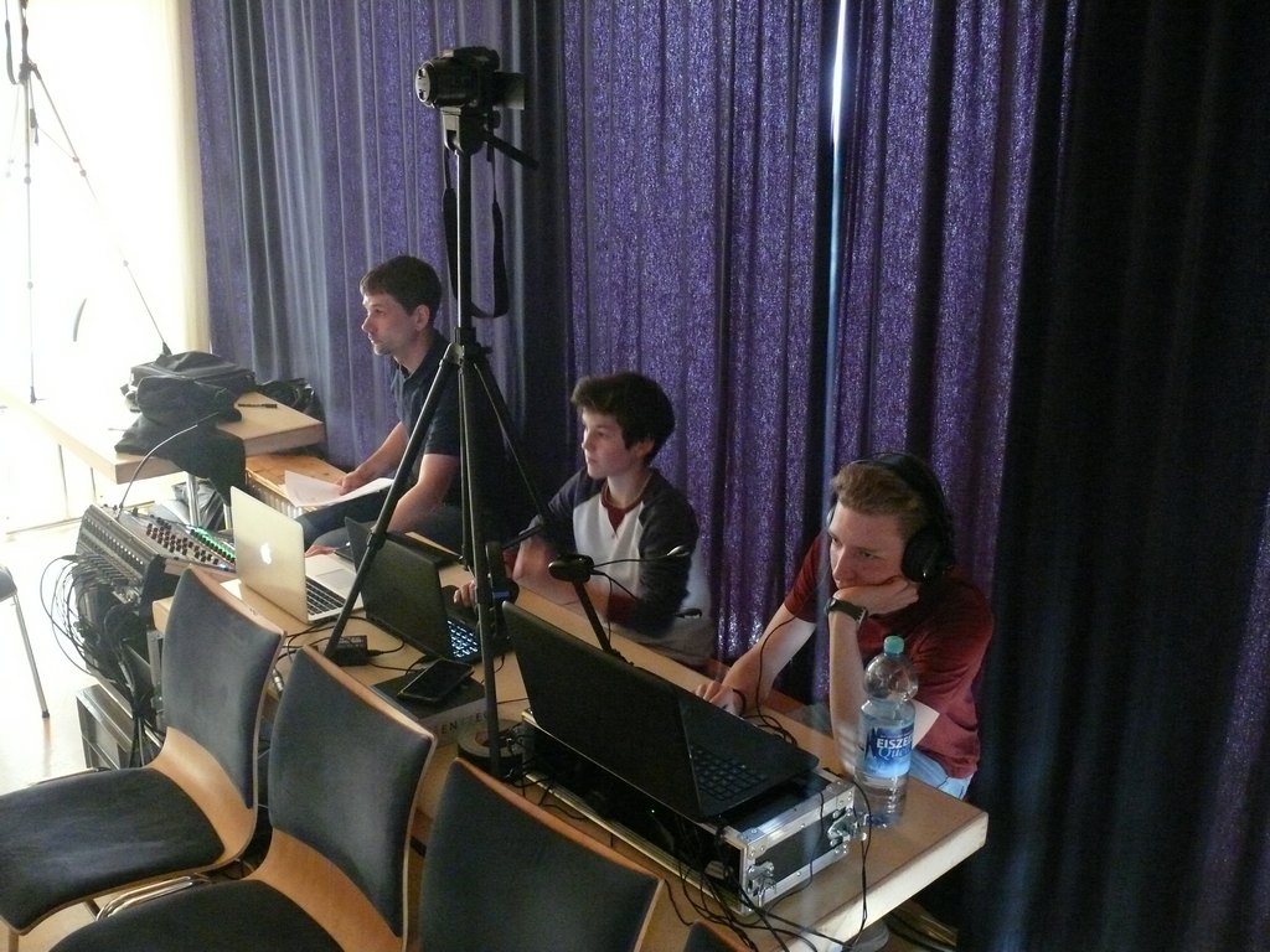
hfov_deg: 52.6
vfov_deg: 40.7
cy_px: 476
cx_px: 635
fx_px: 1284
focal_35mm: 35
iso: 800
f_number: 2.8
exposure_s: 1/20
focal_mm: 7.4
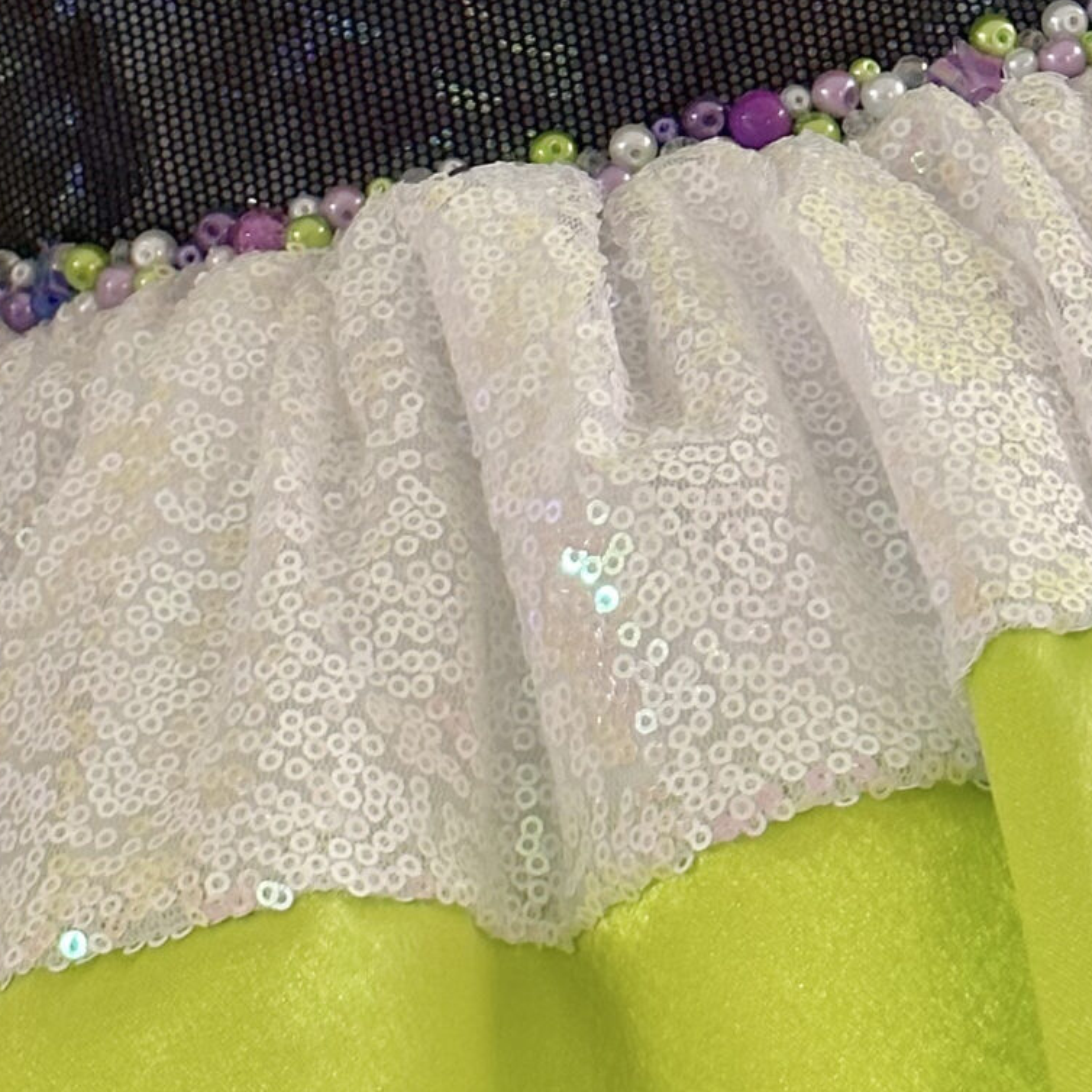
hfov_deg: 12.1
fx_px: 5139
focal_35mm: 144
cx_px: 708
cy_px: -155
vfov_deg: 11.9
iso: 200
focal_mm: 6.86
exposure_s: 1/40
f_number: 1.78
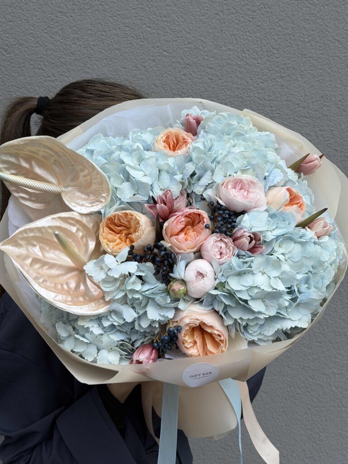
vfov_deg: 39.7
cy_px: 232
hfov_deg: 30.3
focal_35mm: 48
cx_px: 174
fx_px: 643
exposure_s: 1/60
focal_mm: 6.76
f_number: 1.78
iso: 125
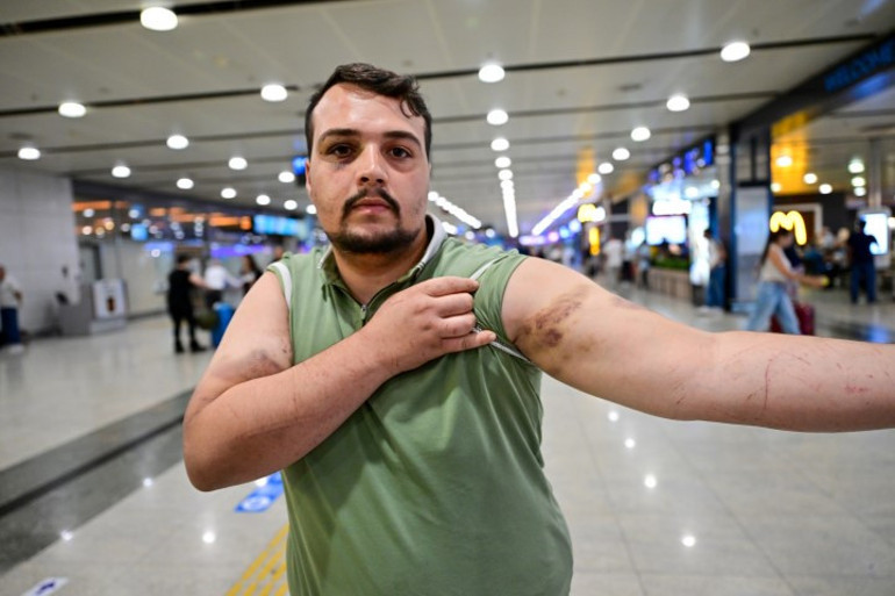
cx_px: 448
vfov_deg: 53.1
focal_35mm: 24
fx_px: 597
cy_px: 298
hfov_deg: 73.8
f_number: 2.8
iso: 2000
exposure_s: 1/160
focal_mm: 24
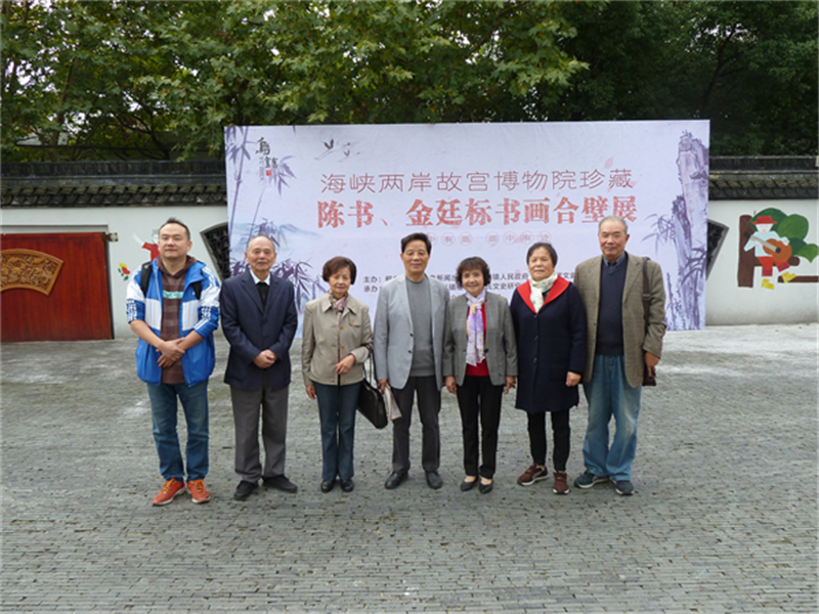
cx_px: 410
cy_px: 307
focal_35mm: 25
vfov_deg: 54.9
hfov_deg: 69.4
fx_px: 591
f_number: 4
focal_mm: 4.1
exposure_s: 1/160
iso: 80
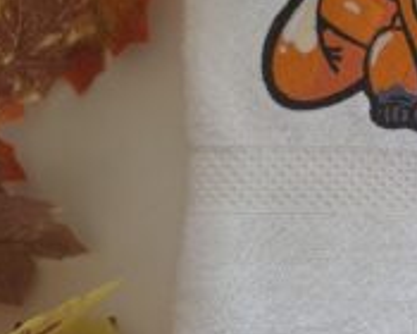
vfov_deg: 23.5
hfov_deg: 27.0
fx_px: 790
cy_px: 61
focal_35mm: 64
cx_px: 467
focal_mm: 5.4
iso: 500
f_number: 1.8
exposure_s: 1/239
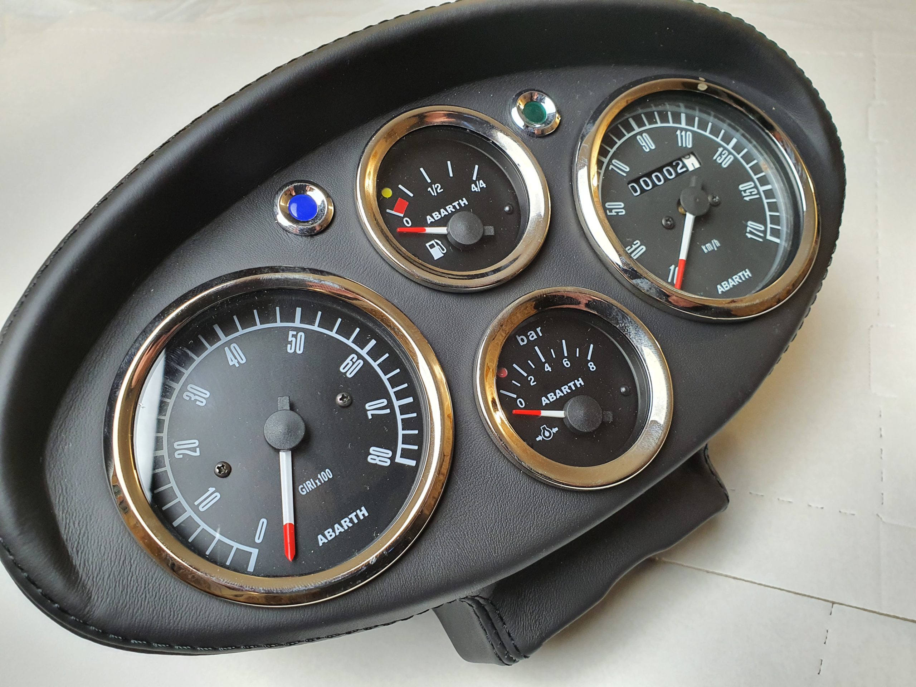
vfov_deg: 53.1
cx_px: 458
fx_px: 688
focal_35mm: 26
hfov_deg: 67.3
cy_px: 344
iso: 250
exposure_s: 1/100
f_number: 2.4
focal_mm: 4.3
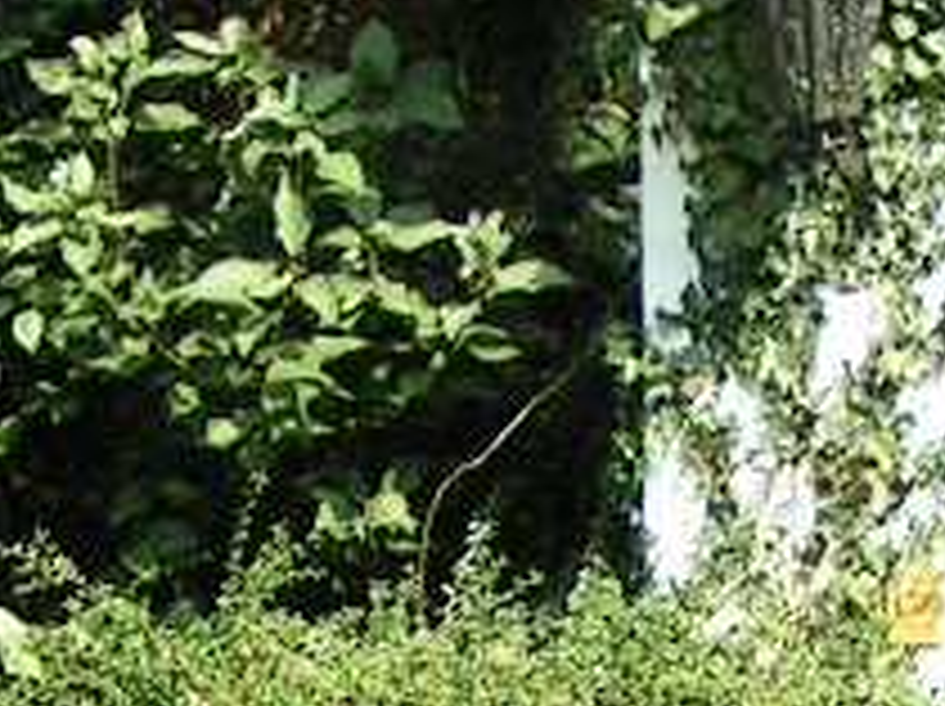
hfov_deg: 7.8
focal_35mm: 254
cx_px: 716
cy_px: 1291
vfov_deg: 5.7
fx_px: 6926
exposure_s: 1/320
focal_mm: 8
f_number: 3.2
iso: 100
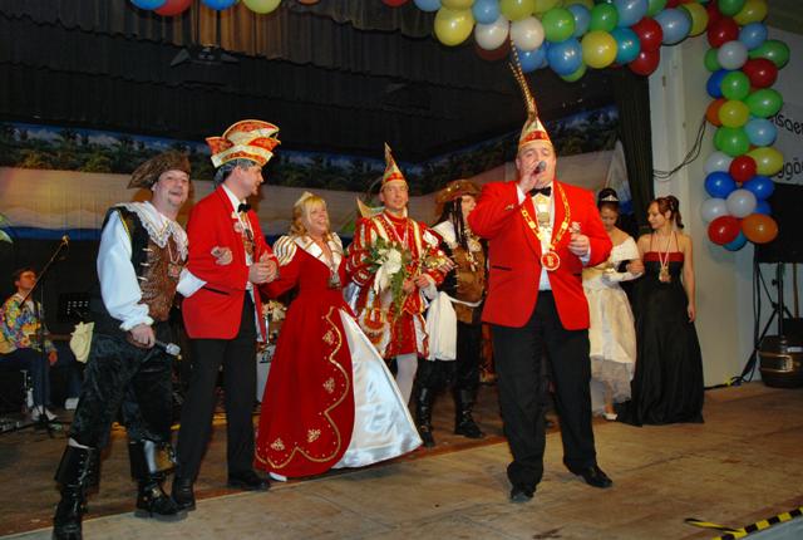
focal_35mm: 33
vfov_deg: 40.2
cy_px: 270
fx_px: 738
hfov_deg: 57.1
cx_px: 402
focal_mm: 22
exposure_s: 1/60
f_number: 5.6
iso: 400
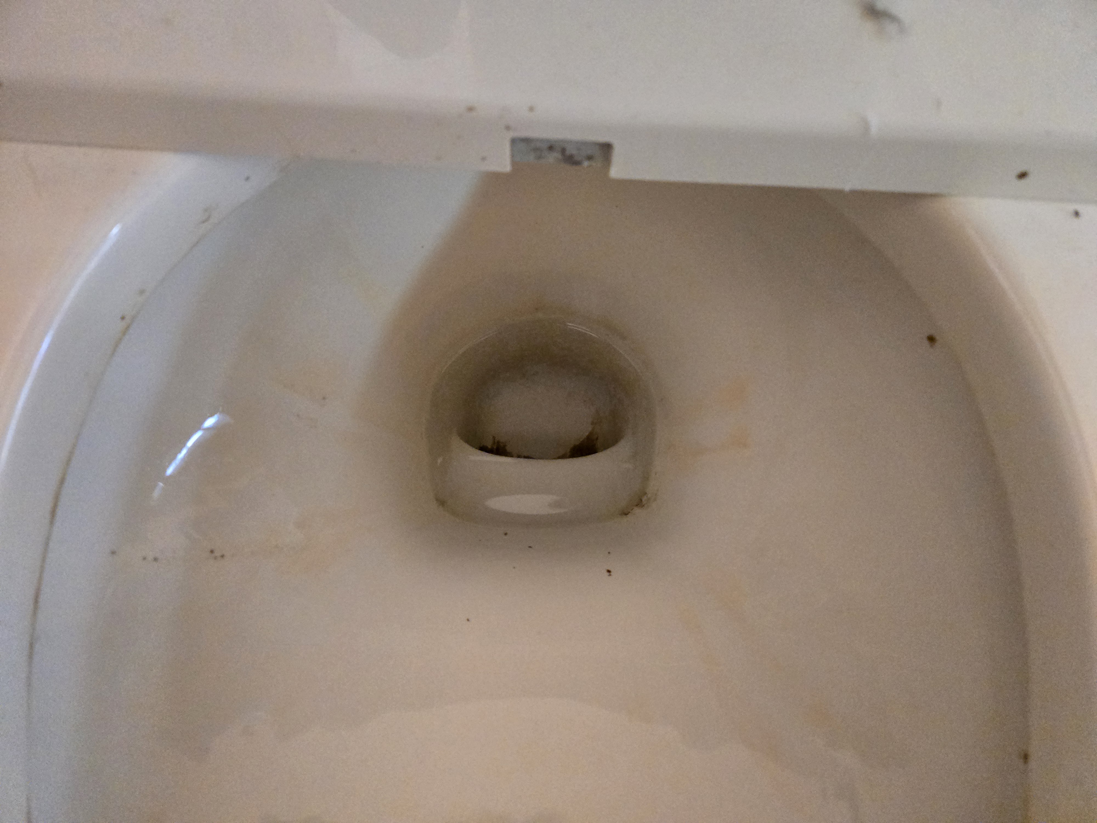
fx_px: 729
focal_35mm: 23
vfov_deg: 58.9
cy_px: 412
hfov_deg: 73.9
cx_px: 548
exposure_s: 1/100
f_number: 1.8
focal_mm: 5.4
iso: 1600
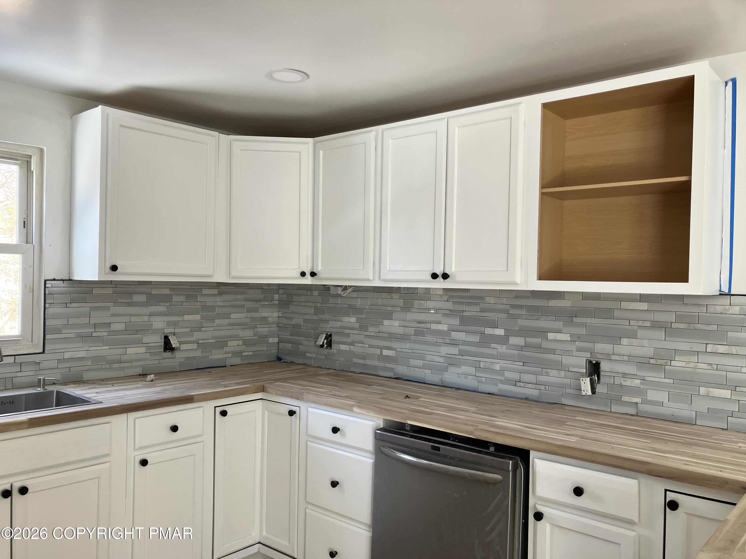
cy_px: 280
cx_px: 373
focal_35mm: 28
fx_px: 603
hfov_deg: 63.4
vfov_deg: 49.7
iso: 80
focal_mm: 3.99
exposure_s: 1/121
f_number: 1.8
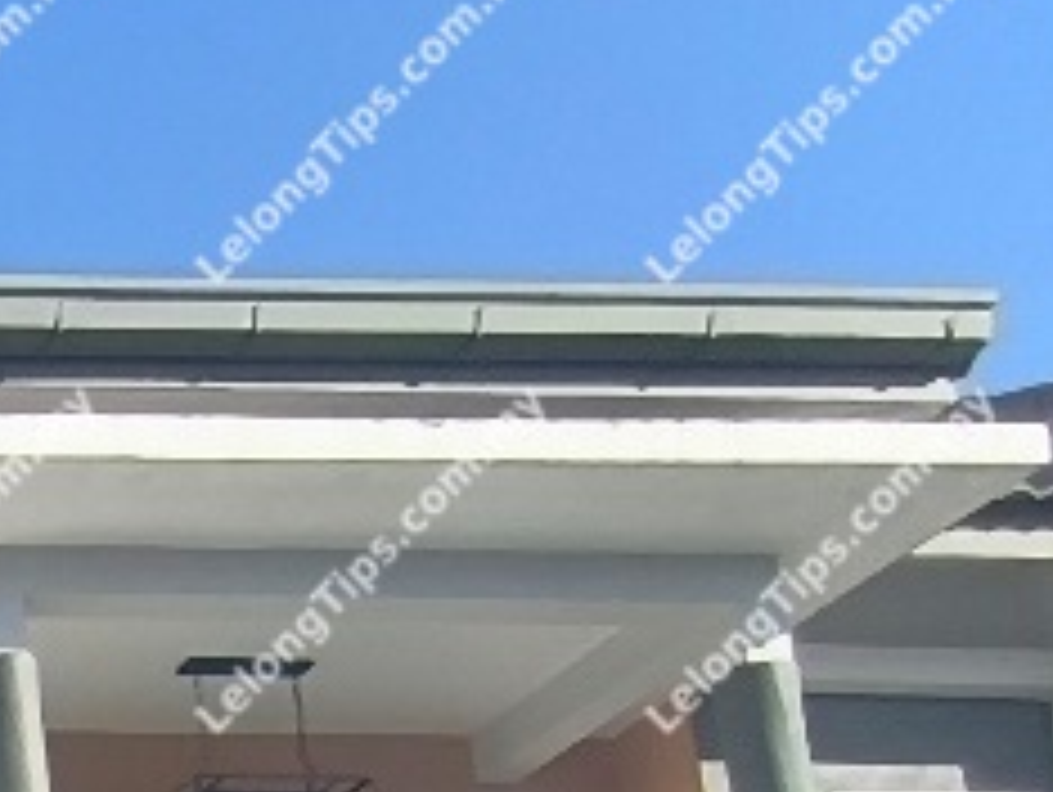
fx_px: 2467
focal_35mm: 81
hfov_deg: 14.6
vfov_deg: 15.0
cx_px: -1508
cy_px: 1570
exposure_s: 1/1452
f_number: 2.2
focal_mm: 1.65
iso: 50
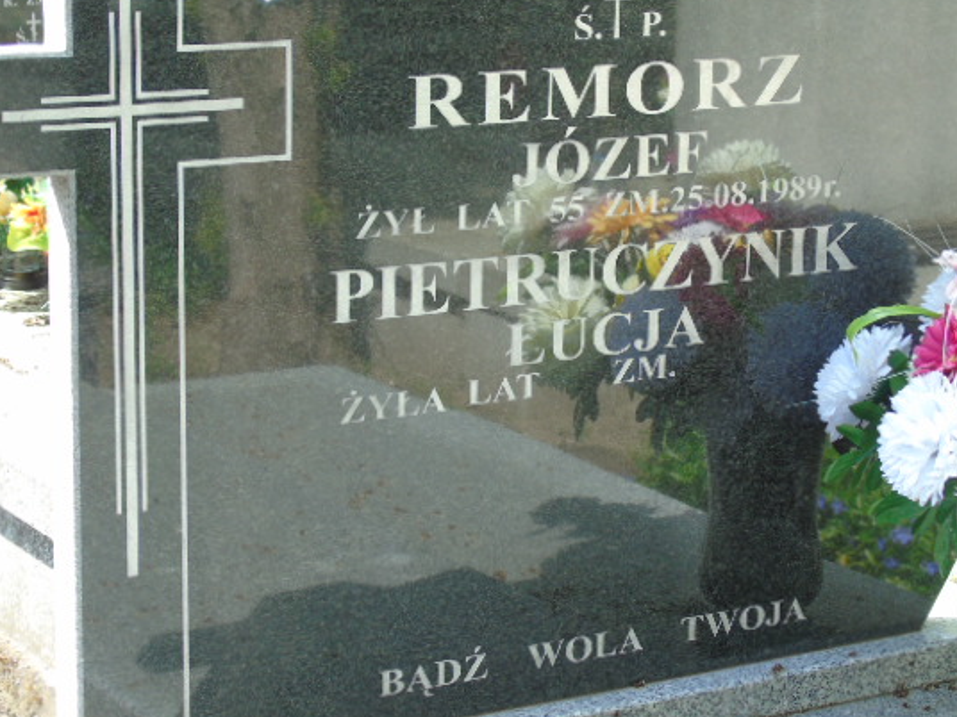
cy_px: 316
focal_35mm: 98
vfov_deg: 15.1
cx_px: 564
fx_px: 2709
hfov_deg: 20.0
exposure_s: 1/100
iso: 80
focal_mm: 15
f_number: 4.1
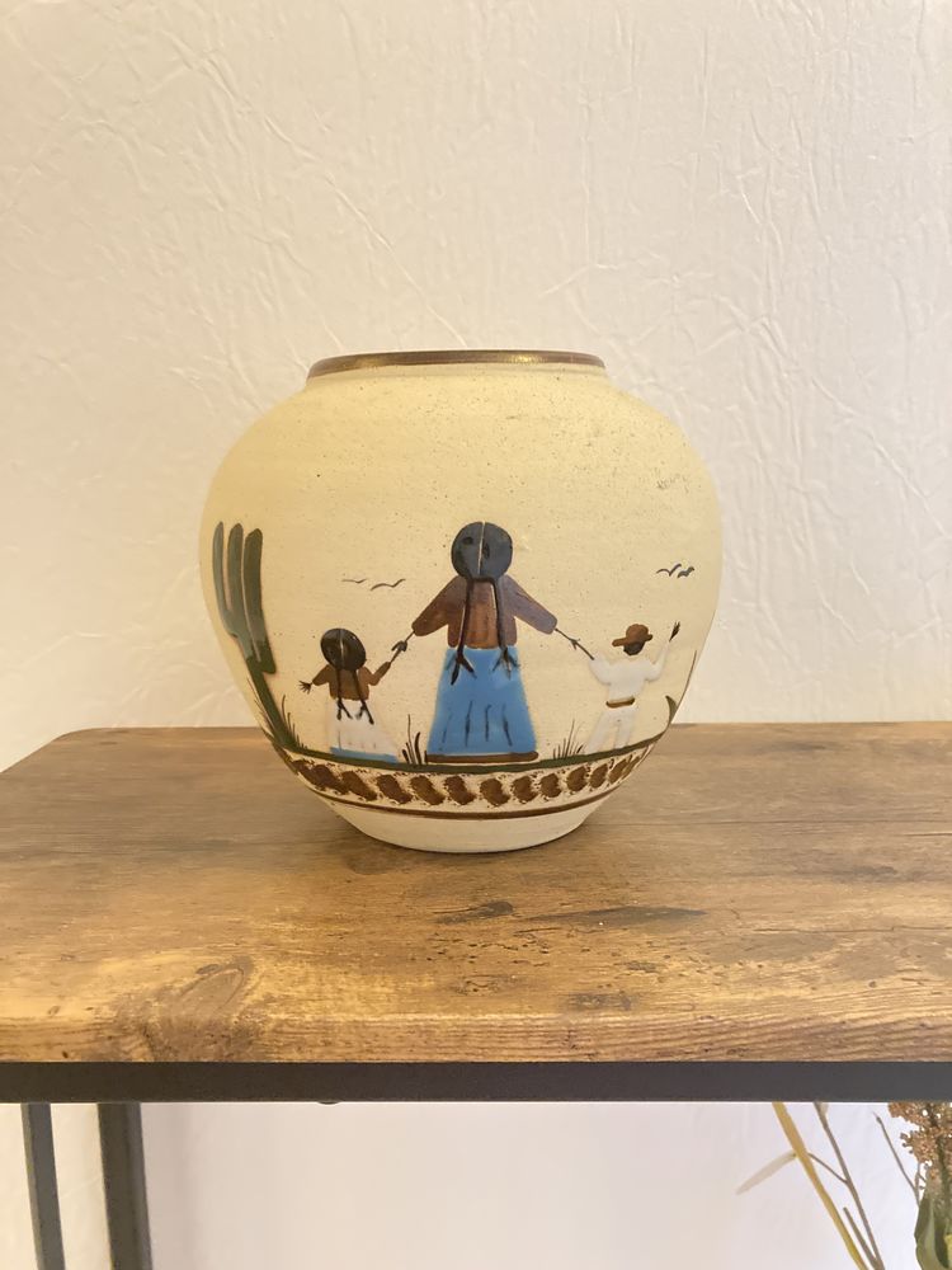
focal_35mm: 28
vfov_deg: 63.4
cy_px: 635
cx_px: 476
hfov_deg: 49.7
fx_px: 1027
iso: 640
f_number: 1.8
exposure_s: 1/30
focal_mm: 3.99
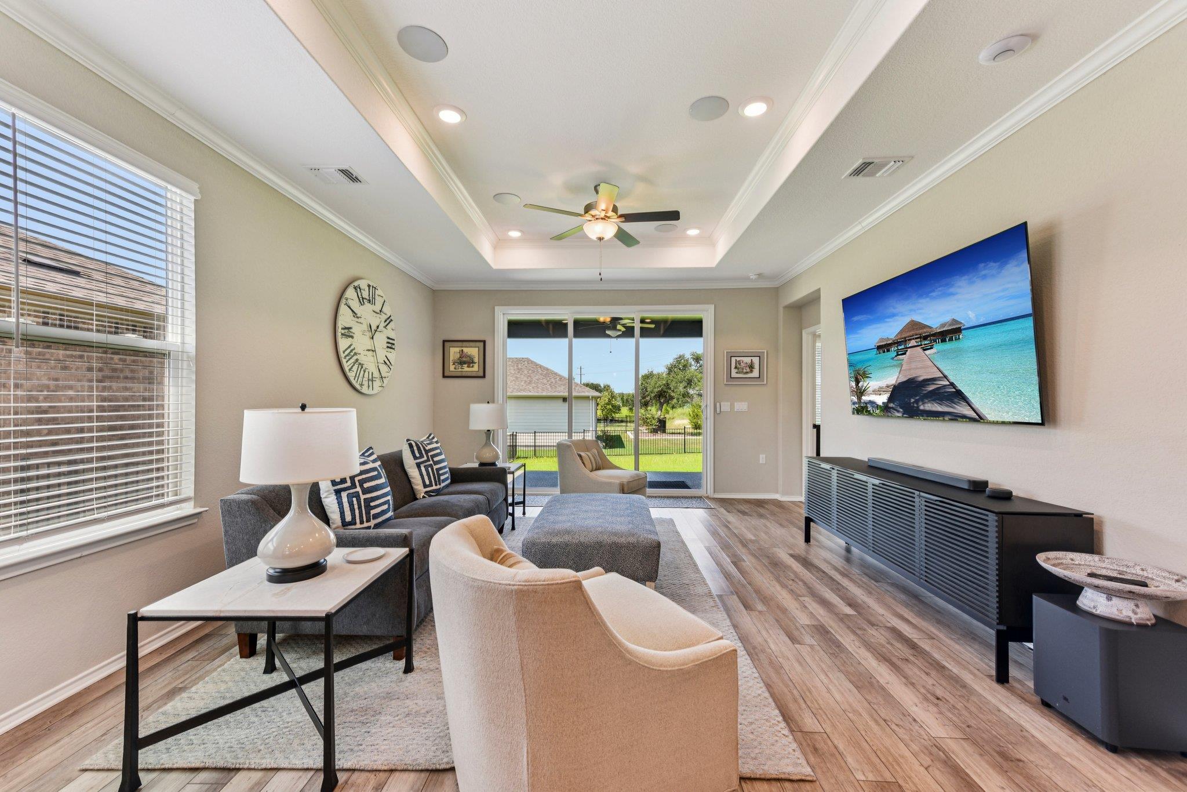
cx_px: 594
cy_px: 396
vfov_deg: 81.2
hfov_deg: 104.2
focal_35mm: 14
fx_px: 462
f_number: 8
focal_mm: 14
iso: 100
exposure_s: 1/20
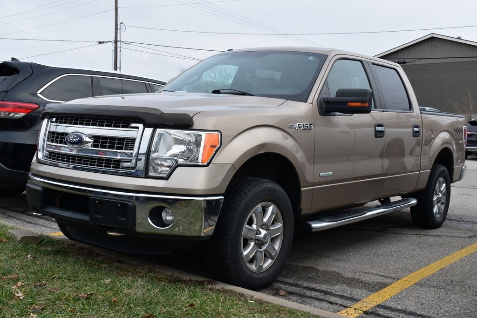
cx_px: 238
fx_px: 557
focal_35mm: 42
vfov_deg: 31.9
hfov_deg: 46.4
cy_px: 159
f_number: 9
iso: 400
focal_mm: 28
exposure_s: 1/100
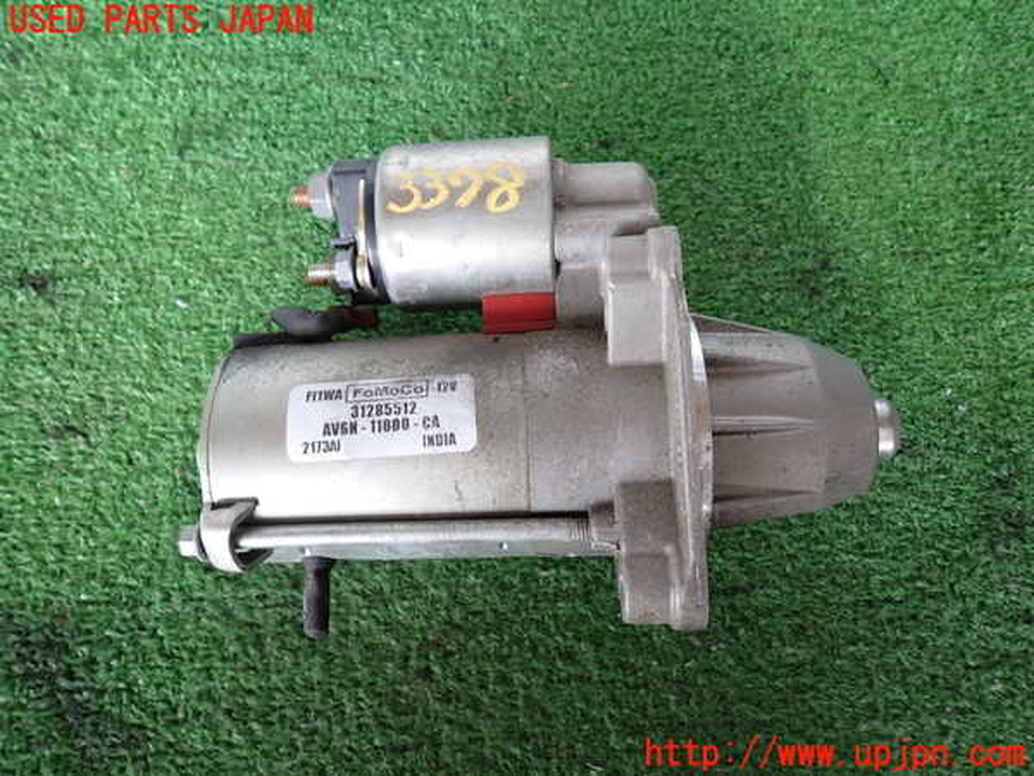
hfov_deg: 69.4
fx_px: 747
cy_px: 388
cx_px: 517
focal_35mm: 25
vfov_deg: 54.9
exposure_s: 1/40
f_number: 2
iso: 200
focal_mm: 4.5
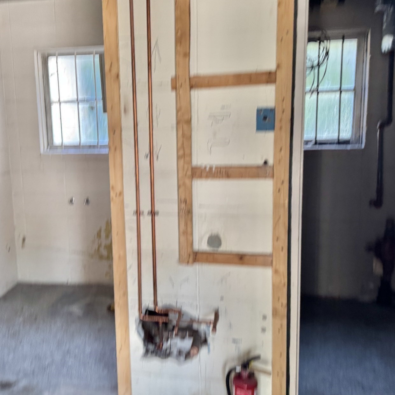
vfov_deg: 47.2
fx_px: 452
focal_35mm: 35
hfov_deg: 46.8
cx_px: 148
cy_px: 194
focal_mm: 6.76
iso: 200
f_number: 1.78
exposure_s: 1/84
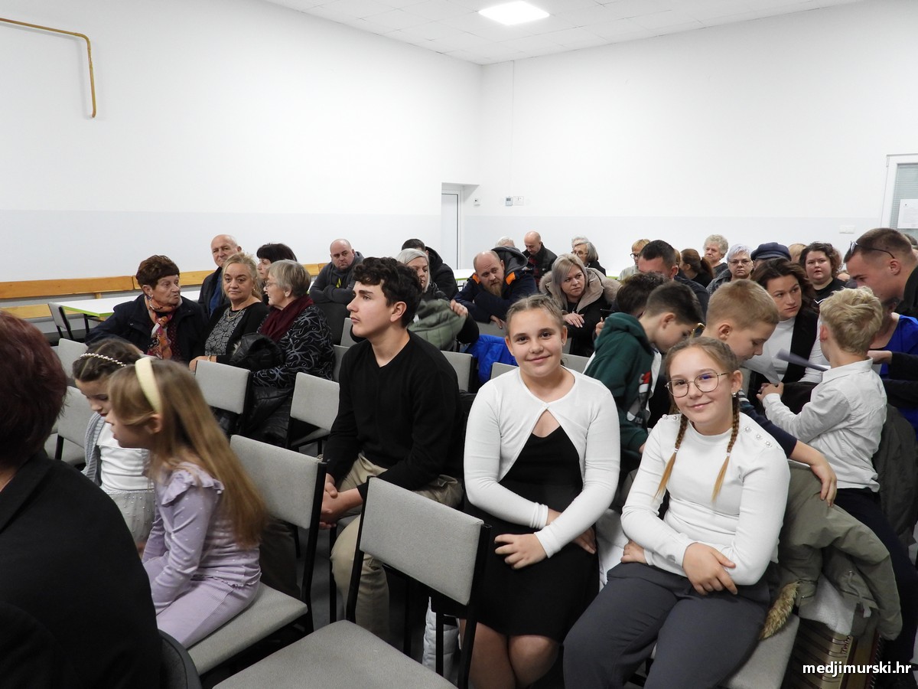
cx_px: 459
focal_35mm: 24
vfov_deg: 56.8
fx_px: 636
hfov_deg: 71.6
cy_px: 344
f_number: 2.8
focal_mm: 4.3
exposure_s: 1/30
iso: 360
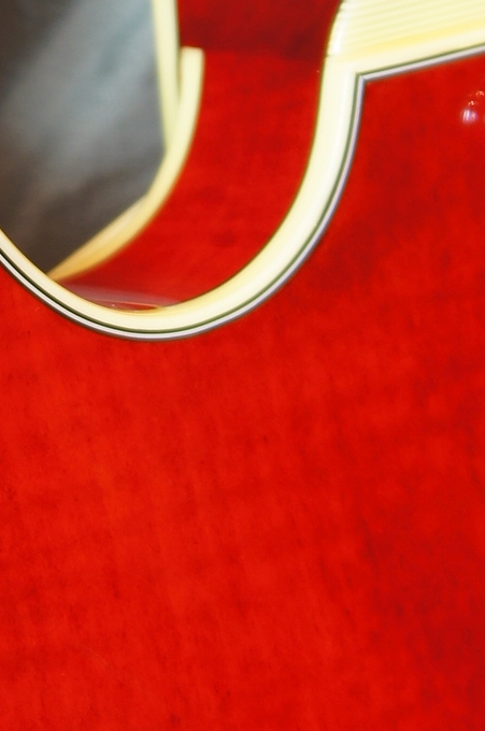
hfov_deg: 6.8
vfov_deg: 10.2
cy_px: 94
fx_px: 4096
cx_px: -8
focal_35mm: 202
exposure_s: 1/8
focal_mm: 40
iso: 100
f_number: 4.5
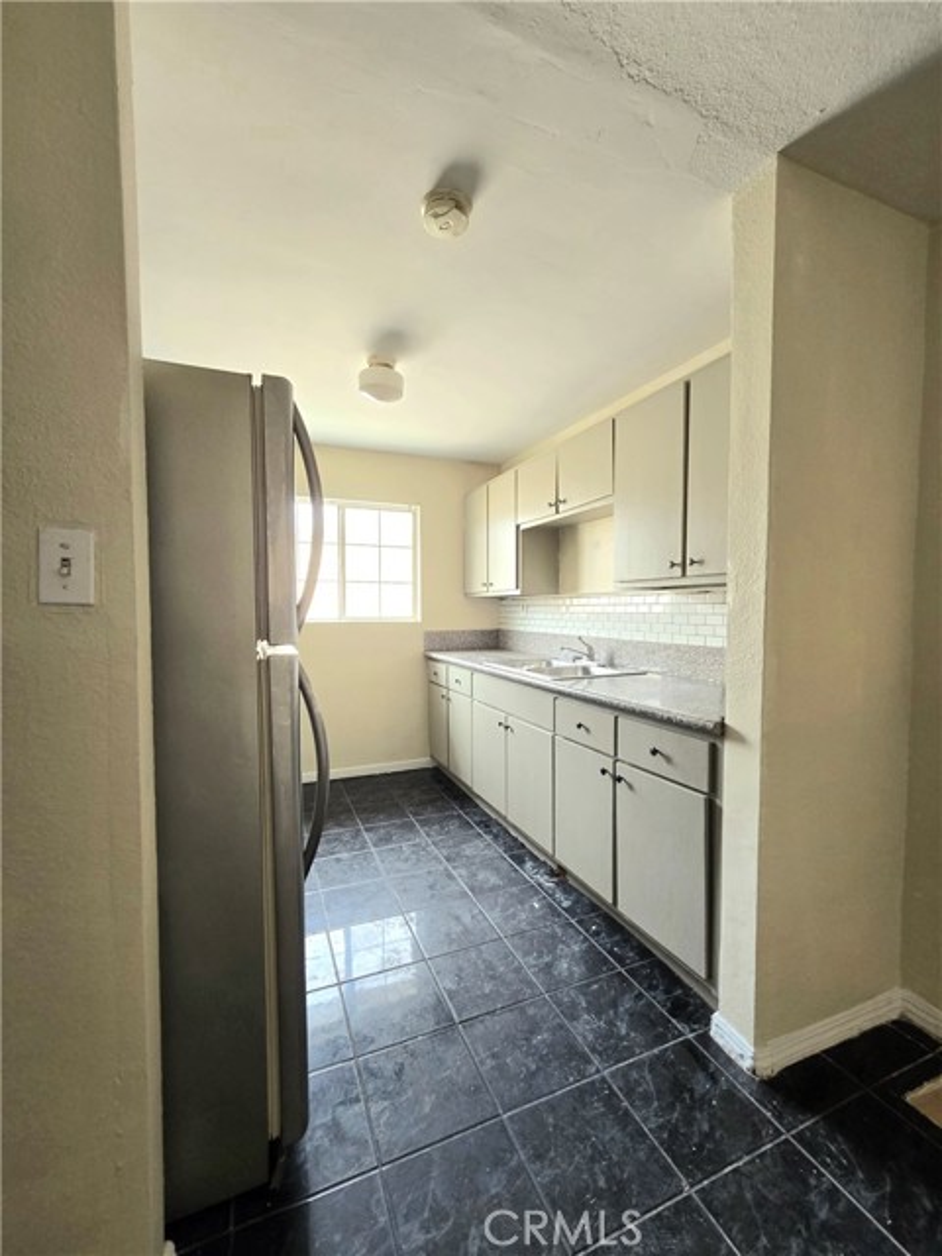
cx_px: 471
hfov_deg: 89.9
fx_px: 472
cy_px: 628
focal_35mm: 13
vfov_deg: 106.2
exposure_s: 1/60.2
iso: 160
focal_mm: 2.2
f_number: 2.2
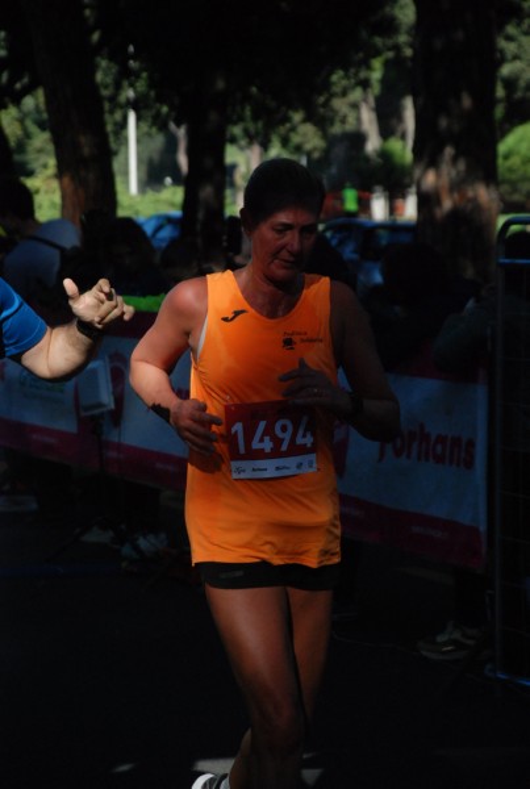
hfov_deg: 9.7
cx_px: 265
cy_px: 394
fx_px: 3130
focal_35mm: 142
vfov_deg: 14.4
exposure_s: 1/1600
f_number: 6.3
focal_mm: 95
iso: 1000
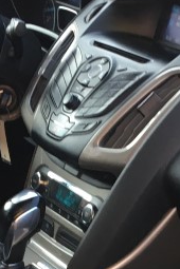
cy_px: 263
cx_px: 133
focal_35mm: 121
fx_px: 907
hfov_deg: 11.3
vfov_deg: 16.6
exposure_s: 1/30
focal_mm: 4.15
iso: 25
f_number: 2.2
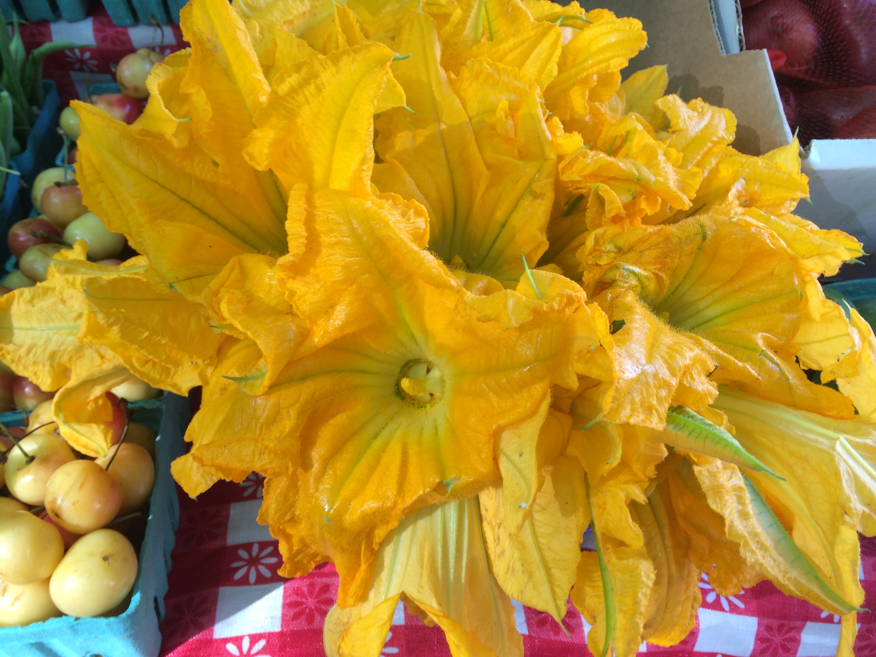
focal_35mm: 29
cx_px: 438
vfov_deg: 48.2
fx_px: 734
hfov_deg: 61.7
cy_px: 328
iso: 40
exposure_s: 1/60
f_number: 2.2
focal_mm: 4.15
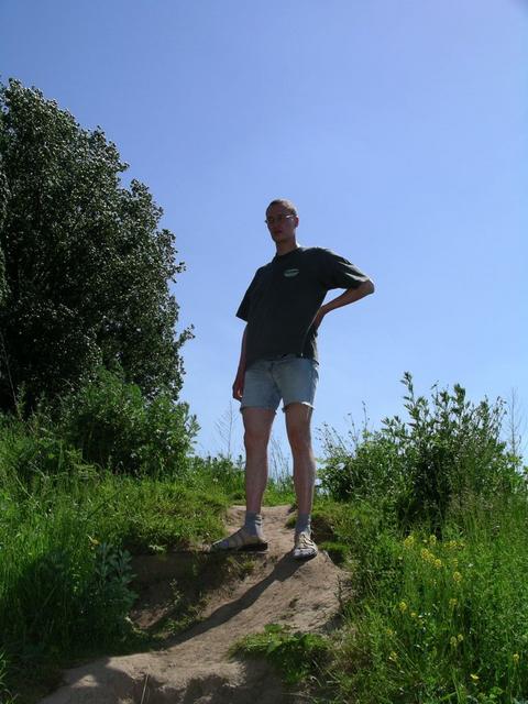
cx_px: 264
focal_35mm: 37
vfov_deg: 50.1
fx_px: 752
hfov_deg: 38.7
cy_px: 352
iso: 64
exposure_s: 1/500
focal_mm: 7.8
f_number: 6.5
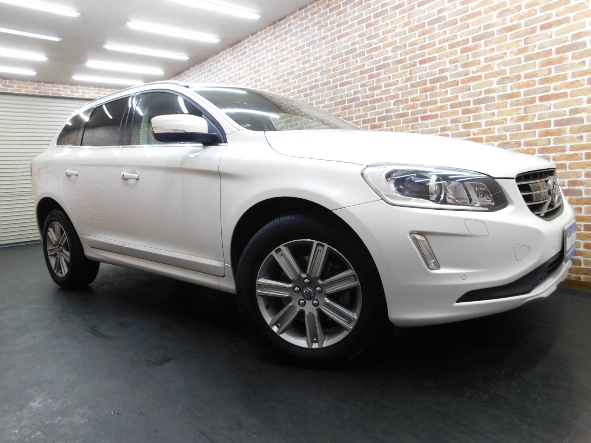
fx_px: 410
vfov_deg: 56.8
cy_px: 222
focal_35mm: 24
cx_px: 296
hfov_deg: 71.6
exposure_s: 1/30
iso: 360
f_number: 3
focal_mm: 4.1
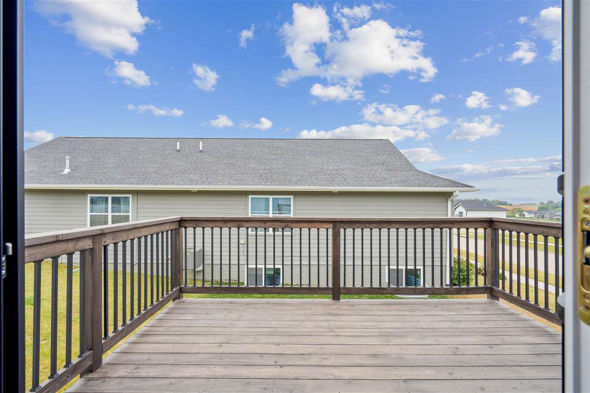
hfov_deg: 96.7
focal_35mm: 16
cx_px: 295
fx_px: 262
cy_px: 196
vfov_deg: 73.7
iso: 400
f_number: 9
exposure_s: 1/800
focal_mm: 16
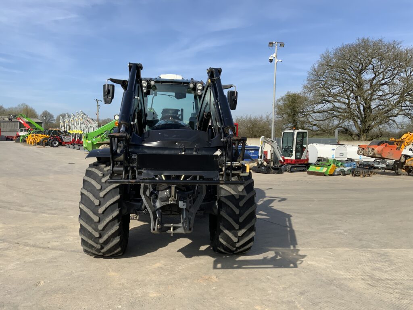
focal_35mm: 29
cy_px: 155
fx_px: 346
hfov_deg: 61.7
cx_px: 206
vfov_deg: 48.2
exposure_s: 1/1848
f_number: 1.8
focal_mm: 3
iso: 16
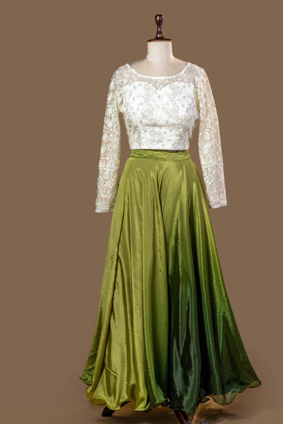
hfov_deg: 20.6
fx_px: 778
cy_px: 215
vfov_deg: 30.5
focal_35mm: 66
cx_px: 157
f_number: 8
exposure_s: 1/125
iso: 100
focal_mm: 59
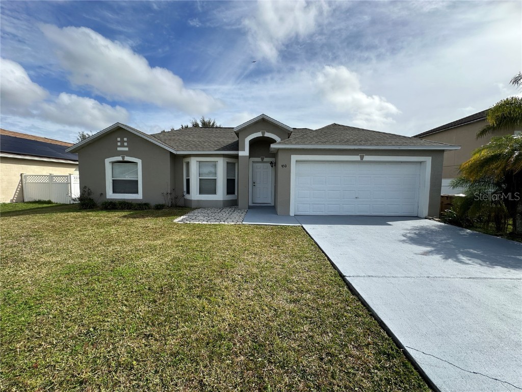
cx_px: 261
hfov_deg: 102.1
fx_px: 211
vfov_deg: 85.7
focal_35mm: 14
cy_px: 196
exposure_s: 1/2053
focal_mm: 2.22
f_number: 2.2
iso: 50
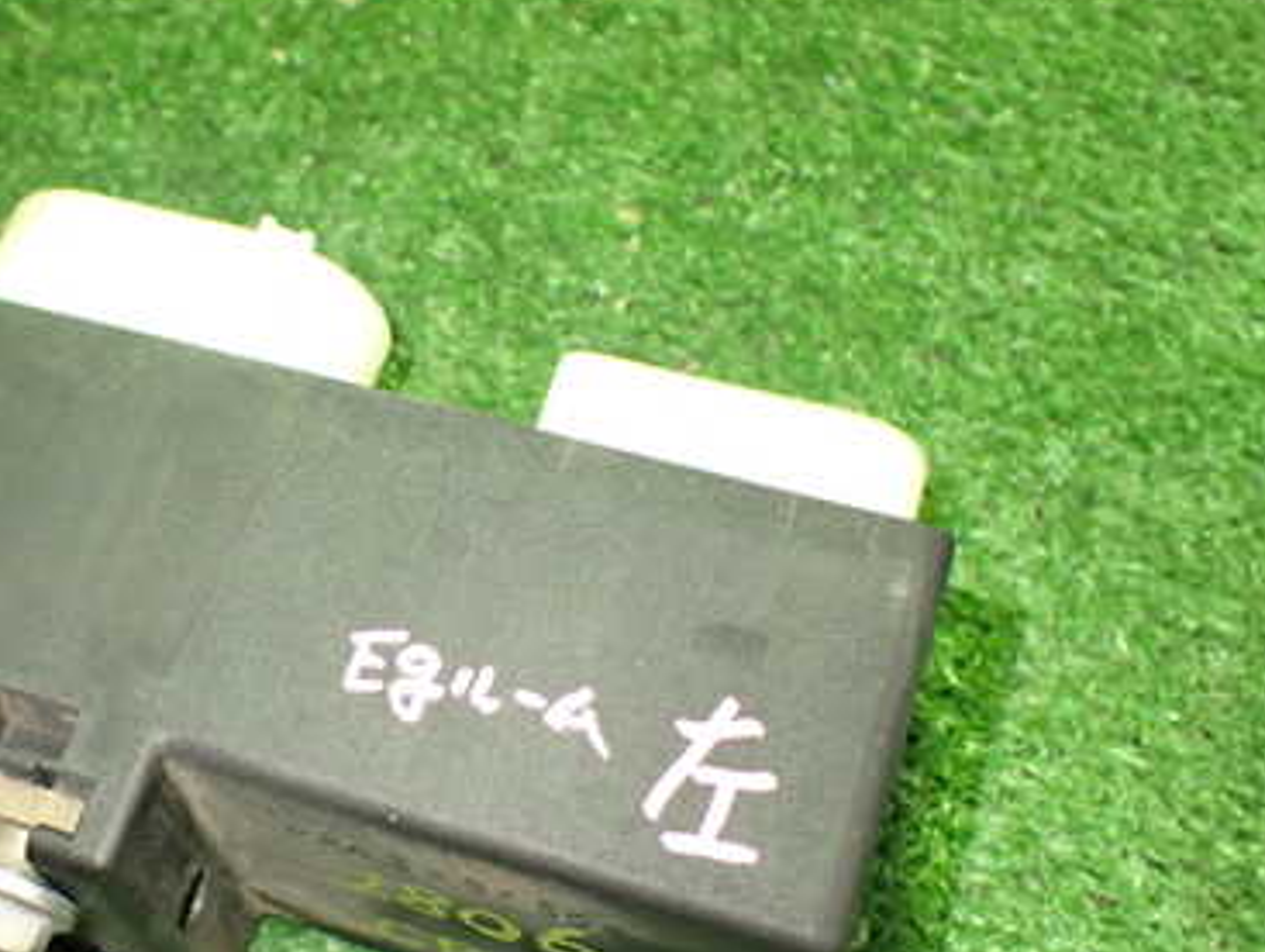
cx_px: 314
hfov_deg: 37.9
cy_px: 559
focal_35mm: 49
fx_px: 1792
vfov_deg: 29.7
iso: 800
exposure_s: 1/40
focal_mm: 5.4
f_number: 2.3
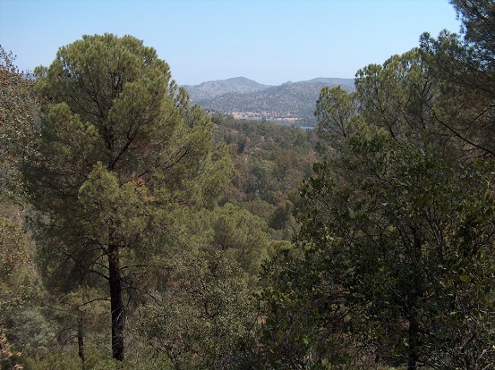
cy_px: 185
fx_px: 529
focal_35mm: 37
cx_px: 248
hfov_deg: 50.2
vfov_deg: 38.6
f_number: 4.8
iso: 100
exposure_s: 1/505
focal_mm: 7.6
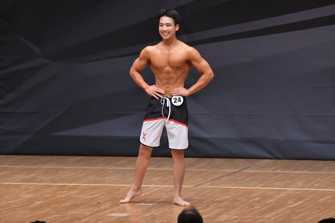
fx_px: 2651
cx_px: 168
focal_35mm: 285
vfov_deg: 4.8
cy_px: 112
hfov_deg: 7.2
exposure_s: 1/400
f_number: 5.6
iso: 6400
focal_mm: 190
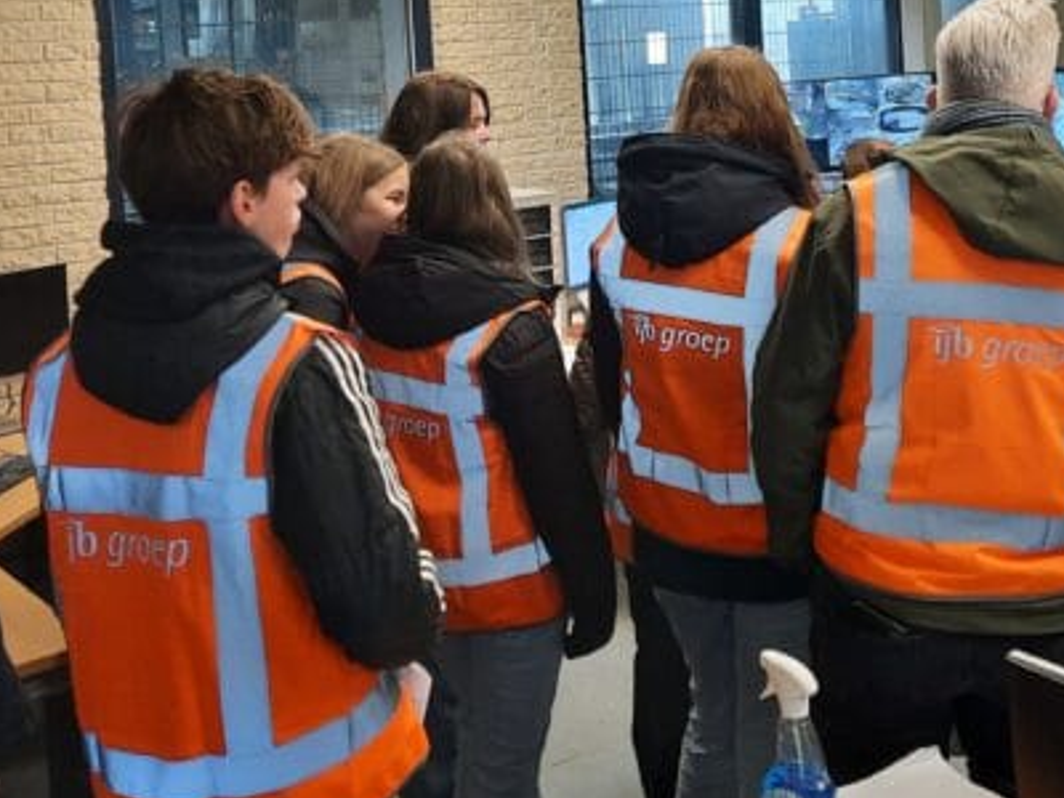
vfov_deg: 28.9
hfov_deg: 39.4
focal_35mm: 48
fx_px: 1475
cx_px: 660
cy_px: 64
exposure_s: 1/50
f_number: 2
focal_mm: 4.6
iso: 250
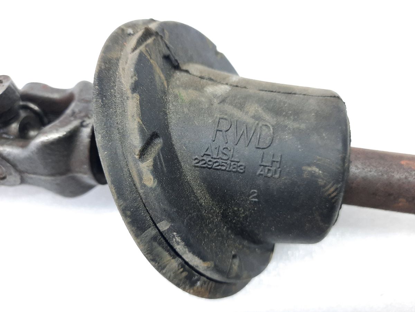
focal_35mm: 25
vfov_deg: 54.9
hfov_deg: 69.4
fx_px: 300
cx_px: 208
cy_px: 156
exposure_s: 1/50
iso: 250
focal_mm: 4.6
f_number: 2
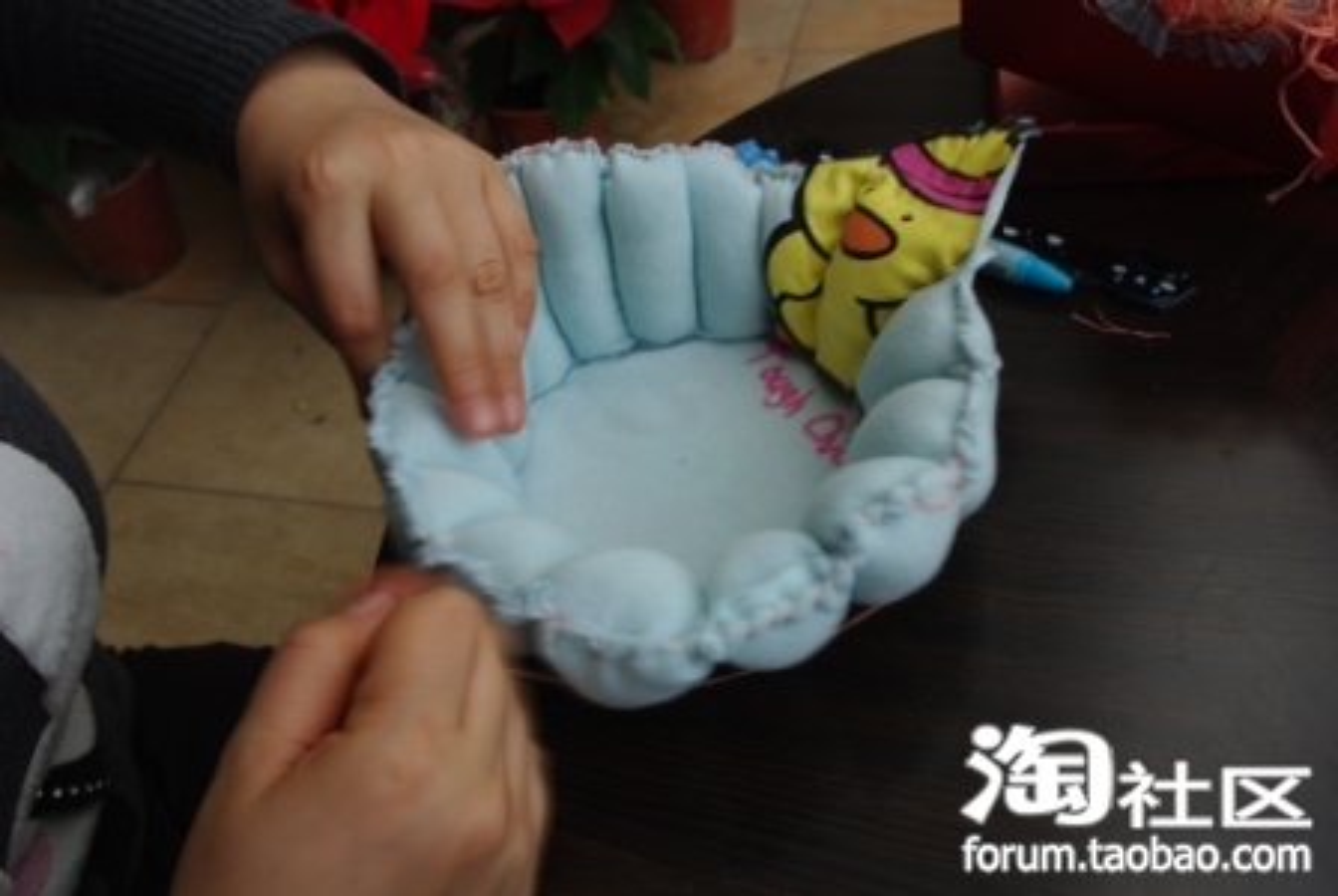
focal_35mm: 39
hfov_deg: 49.5
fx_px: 1451
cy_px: 448
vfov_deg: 34.3
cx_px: 669
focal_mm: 26.25
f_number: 11
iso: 100
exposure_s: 1/10
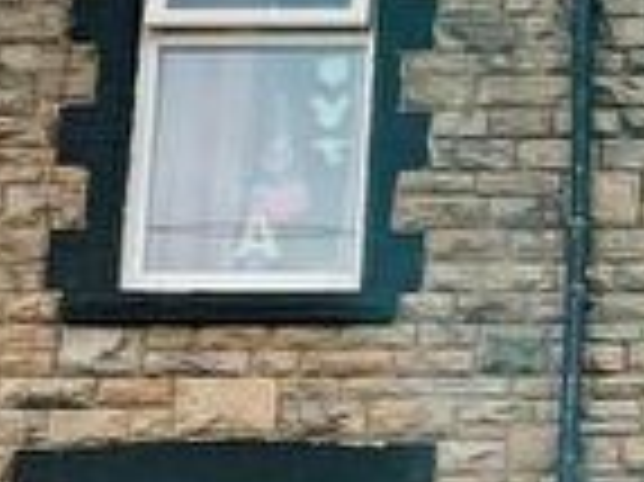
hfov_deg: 12.5
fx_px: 2640
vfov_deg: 10.3
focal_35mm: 142
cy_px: 561
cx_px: 1216
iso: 16
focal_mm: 3
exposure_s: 1/562
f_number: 1.8
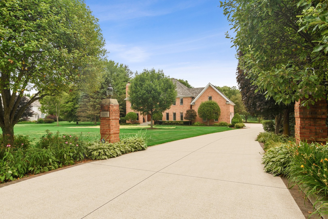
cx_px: 164
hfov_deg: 90.0
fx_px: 164
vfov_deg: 67.4
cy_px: 110
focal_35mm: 18
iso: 200
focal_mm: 12
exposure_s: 1/200
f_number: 8
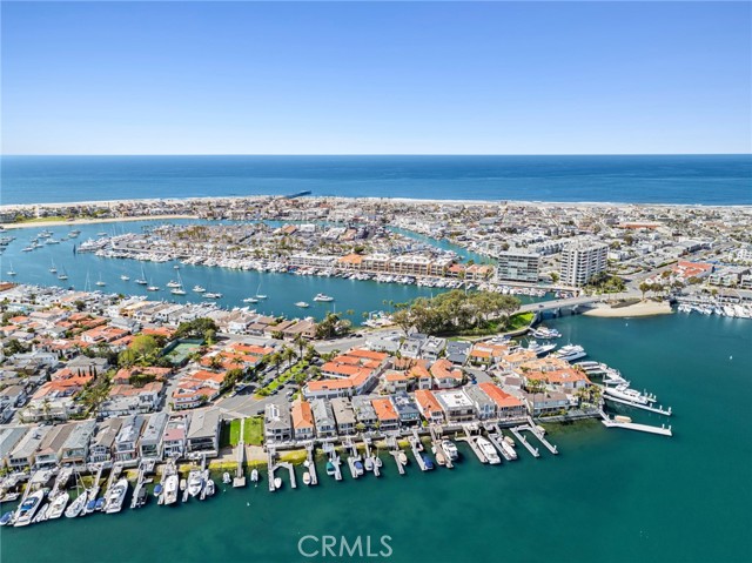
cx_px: 376
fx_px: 521
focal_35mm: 24
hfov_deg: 71.6
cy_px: 282
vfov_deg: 56.8
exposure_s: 1/60
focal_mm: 12.29
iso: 100
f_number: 2.8
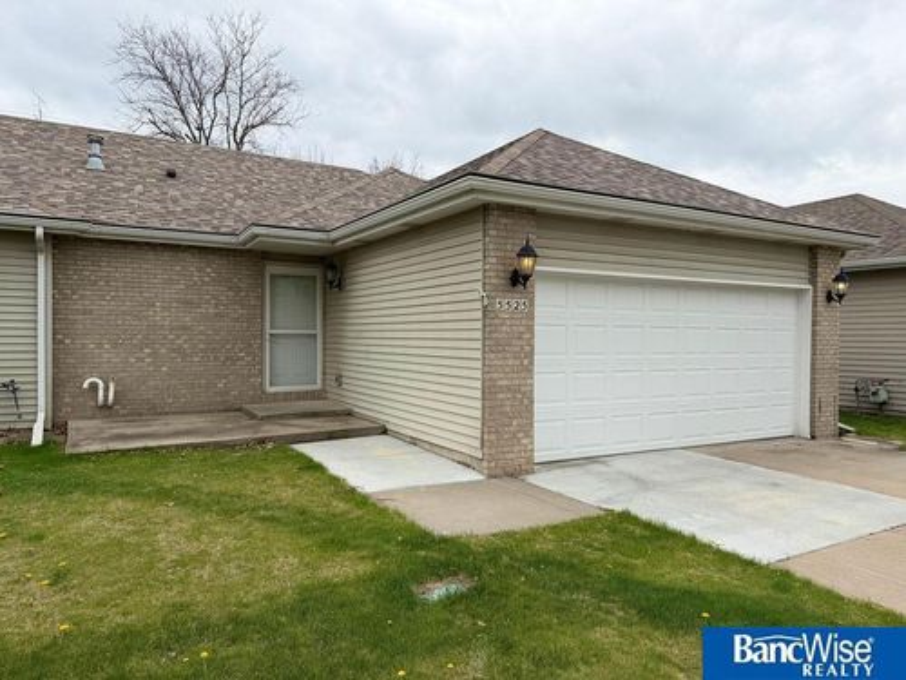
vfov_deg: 56.8
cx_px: 453
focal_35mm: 24
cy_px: 340
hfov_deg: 71.6
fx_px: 628
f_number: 1.78
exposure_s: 1/4673
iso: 80
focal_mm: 6.76
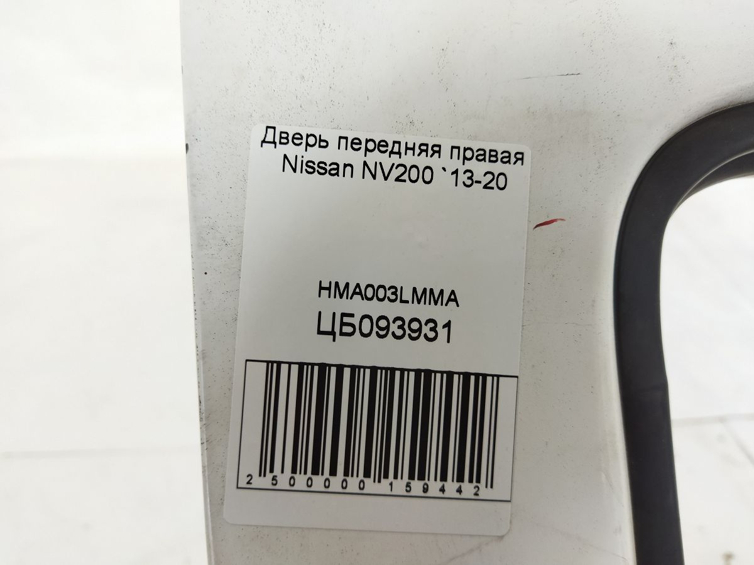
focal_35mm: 27
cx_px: 377
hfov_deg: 65.3
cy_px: 282
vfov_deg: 51.4
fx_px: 588
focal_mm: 4.71
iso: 266
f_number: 1.79
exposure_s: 1/50
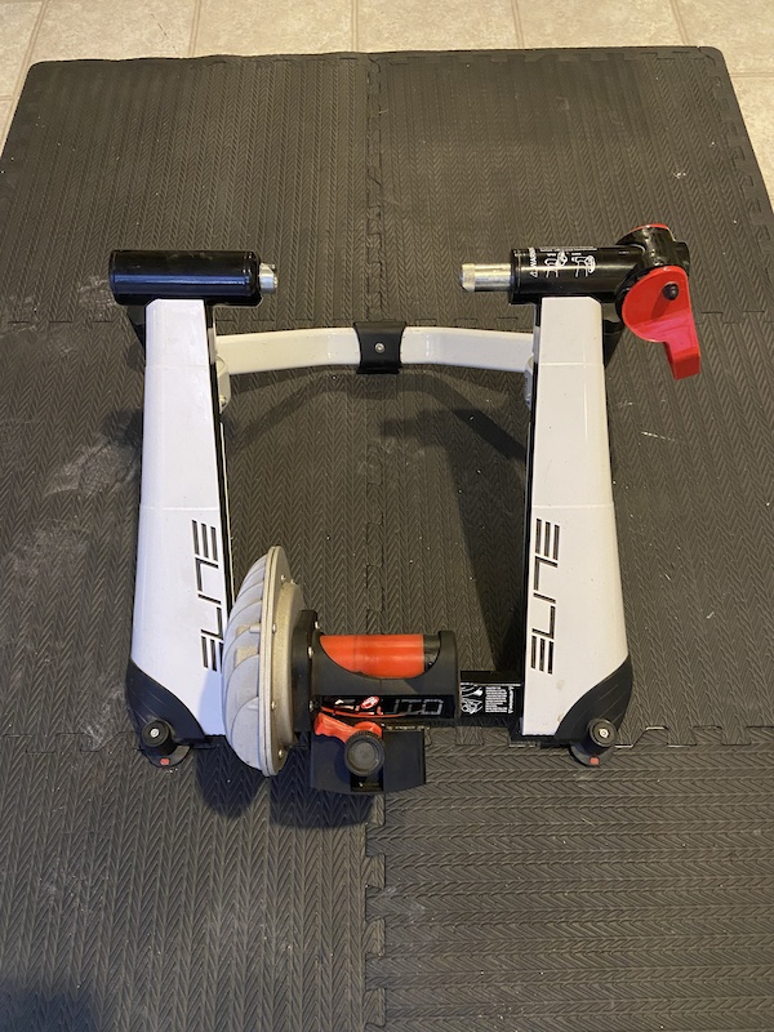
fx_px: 775
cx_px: 387
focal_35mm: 26
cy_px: 516
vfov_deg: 67.3
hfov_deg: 53.1
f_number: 1.8
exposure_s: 1/30
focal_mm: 4.25
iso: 640
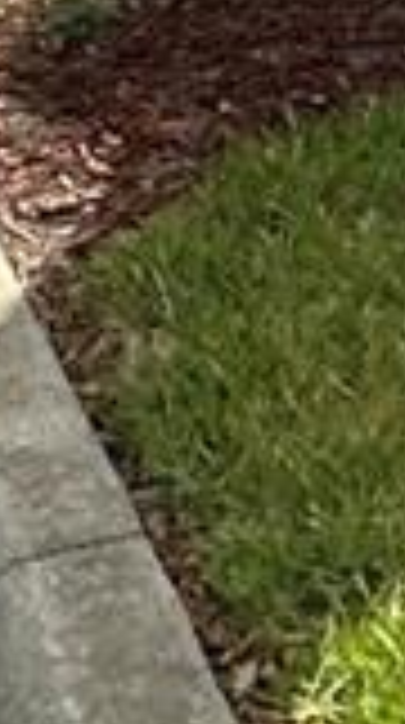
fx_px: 2916
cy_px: -1147
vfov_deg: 11.2
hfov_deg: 6.5
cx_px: 1593
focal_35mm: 152
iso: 50
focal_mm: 2.22
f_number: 2.2
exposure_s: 1/4132
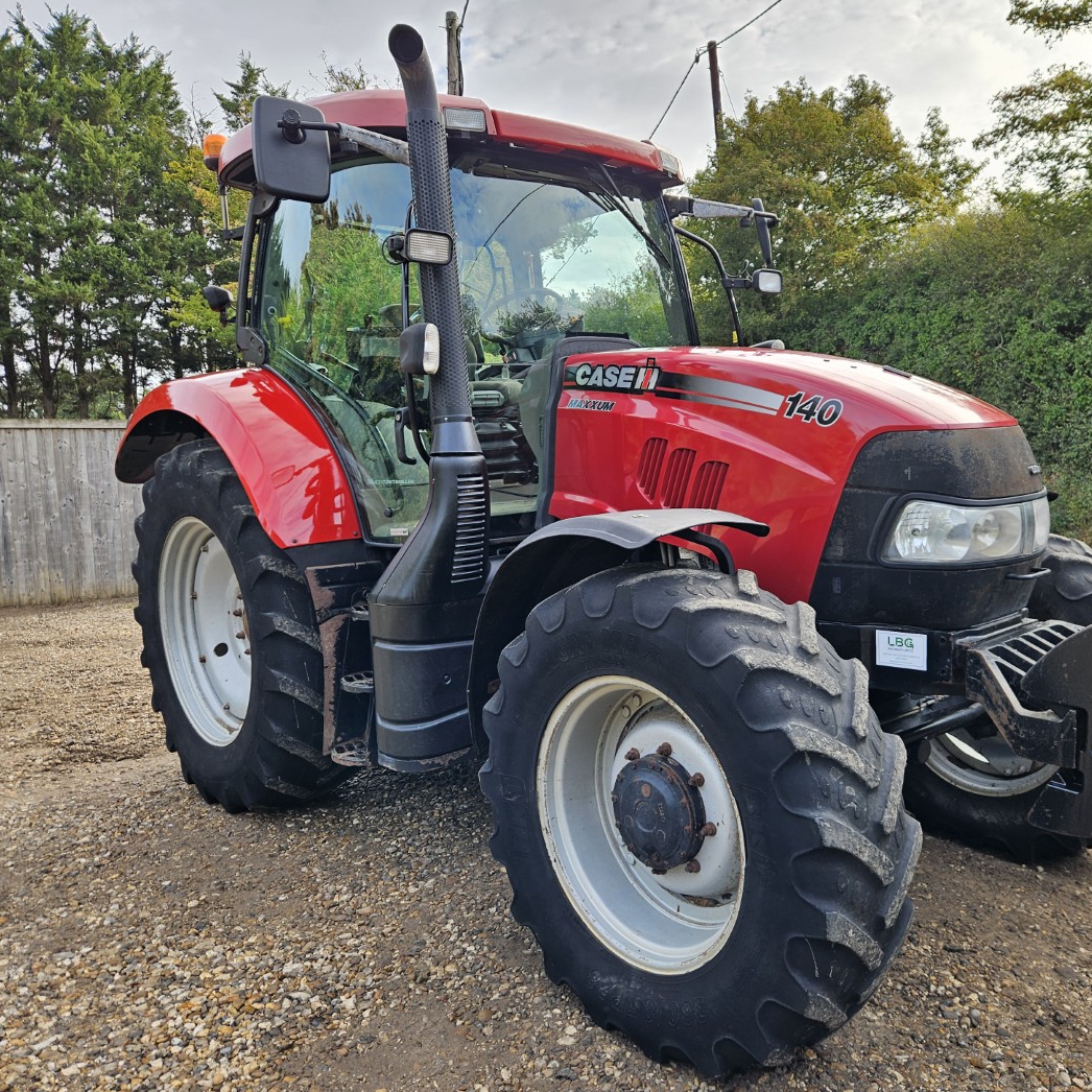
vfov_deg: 57.3
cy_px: 554
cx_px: 662
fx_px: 999
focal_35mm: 28
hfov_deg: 56.8
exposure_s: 1/224
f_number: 1.8
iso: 25
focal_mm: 5.4
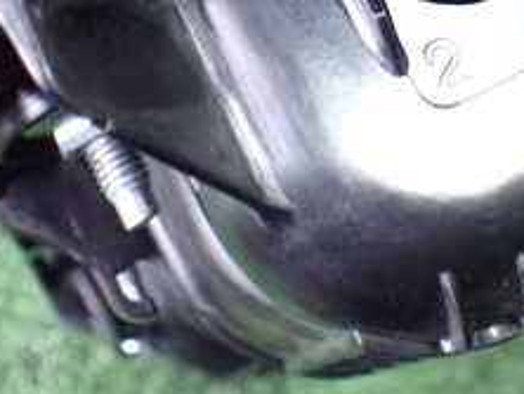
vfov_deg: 17.2
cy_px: -111
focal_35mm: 81
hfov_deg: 23.7
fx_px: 1227
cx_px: 427
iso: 1600
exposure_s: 1/30
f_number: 2.3
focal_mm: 5.4
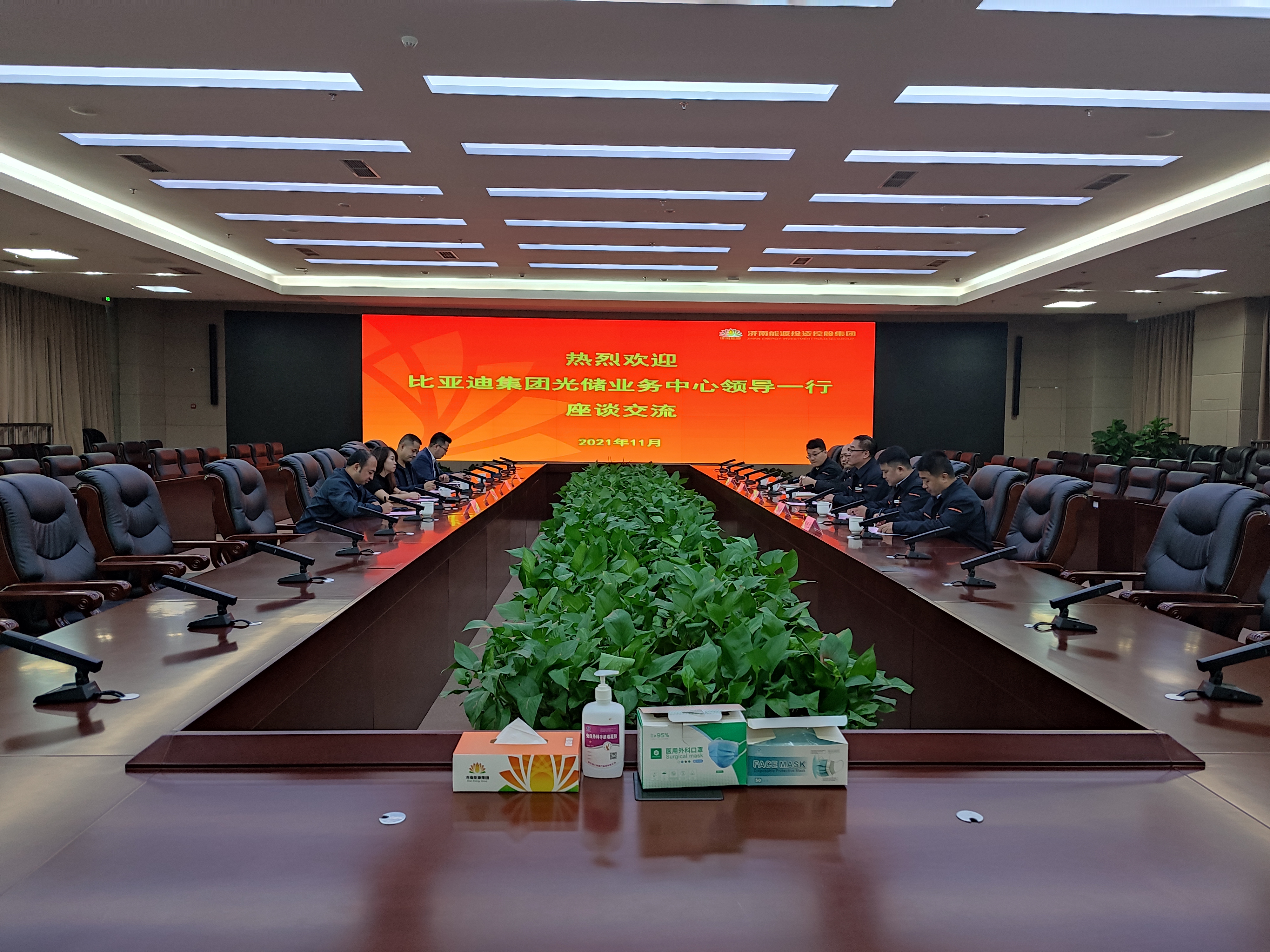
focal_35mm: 25
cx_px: 635
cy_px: 476
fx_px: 917
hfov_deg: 69.4
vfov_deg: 54.9
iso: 414
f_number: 1.75
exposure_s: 1/33
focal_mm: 5.96
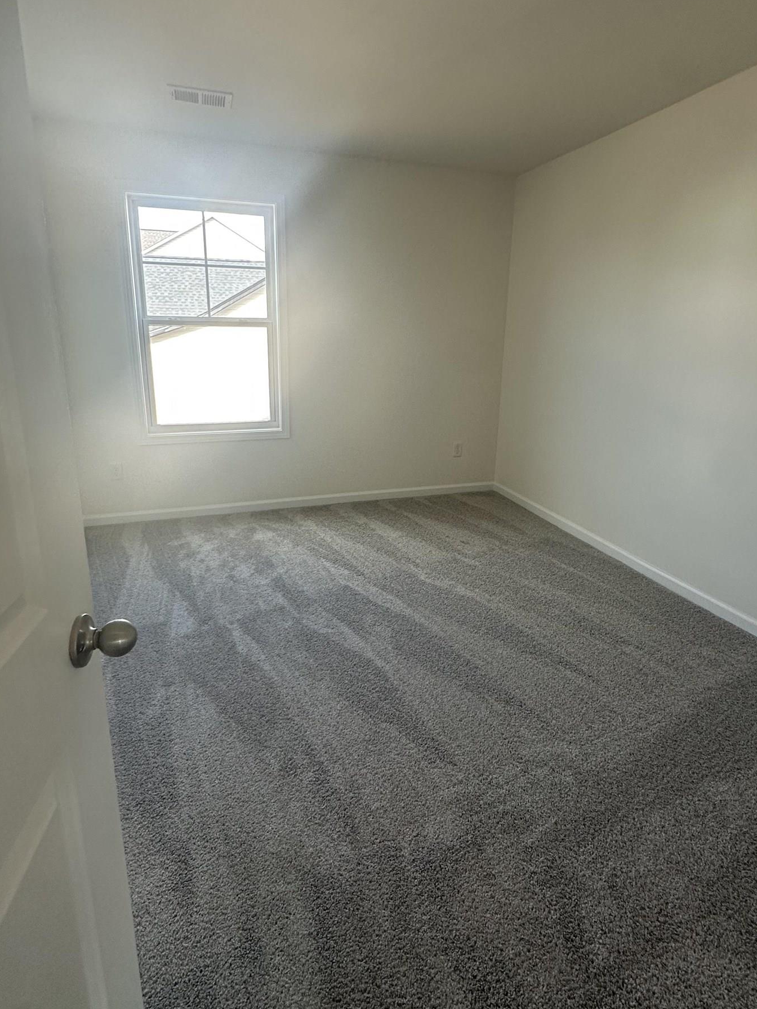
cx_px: 376
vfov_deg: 87.5
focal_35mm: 18
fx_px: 525
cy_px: 460
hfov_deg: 71.6
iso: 160
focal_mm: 2.22
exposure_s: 1/120
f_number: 2.2
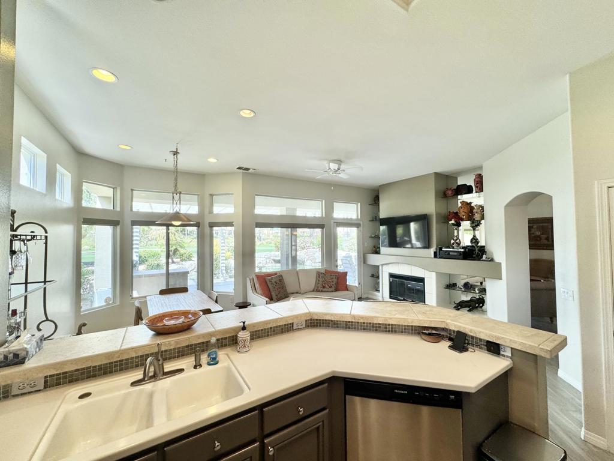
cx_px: 307
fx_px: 248
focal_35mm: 14
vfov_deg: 85.7
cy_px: 230
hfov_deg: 102.1
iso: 64
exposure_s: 1/120
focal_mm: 2.22
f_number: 2.2
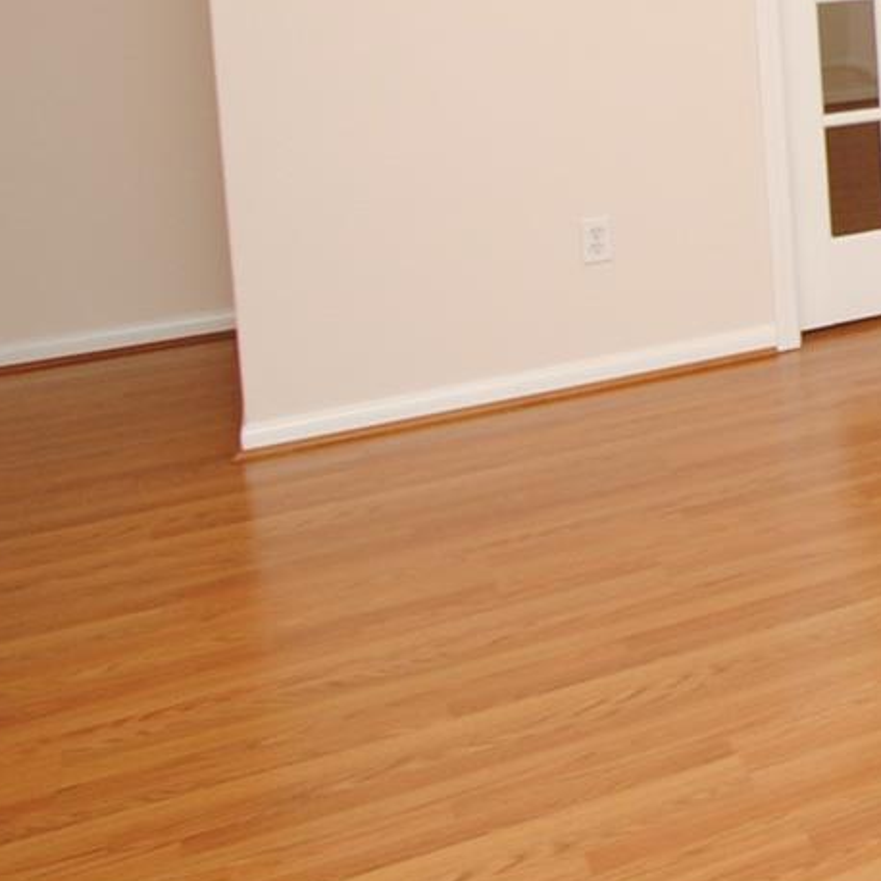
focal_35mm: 57
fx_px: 1641
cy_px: -85
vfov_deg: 27.5
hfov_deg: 22.0
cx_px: 1477
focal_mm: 10
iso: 200
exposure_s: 1/60
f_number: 4
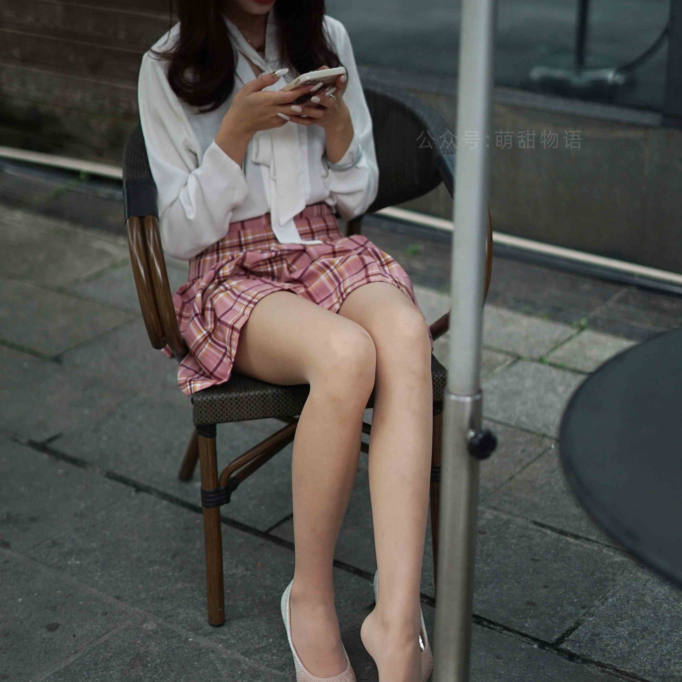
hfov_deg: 26.9
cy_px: 317
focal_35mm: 64
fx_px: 1427
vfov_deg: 26.9
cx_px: 342
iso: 800
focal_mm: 50
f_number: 1.8
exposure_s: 1/4000
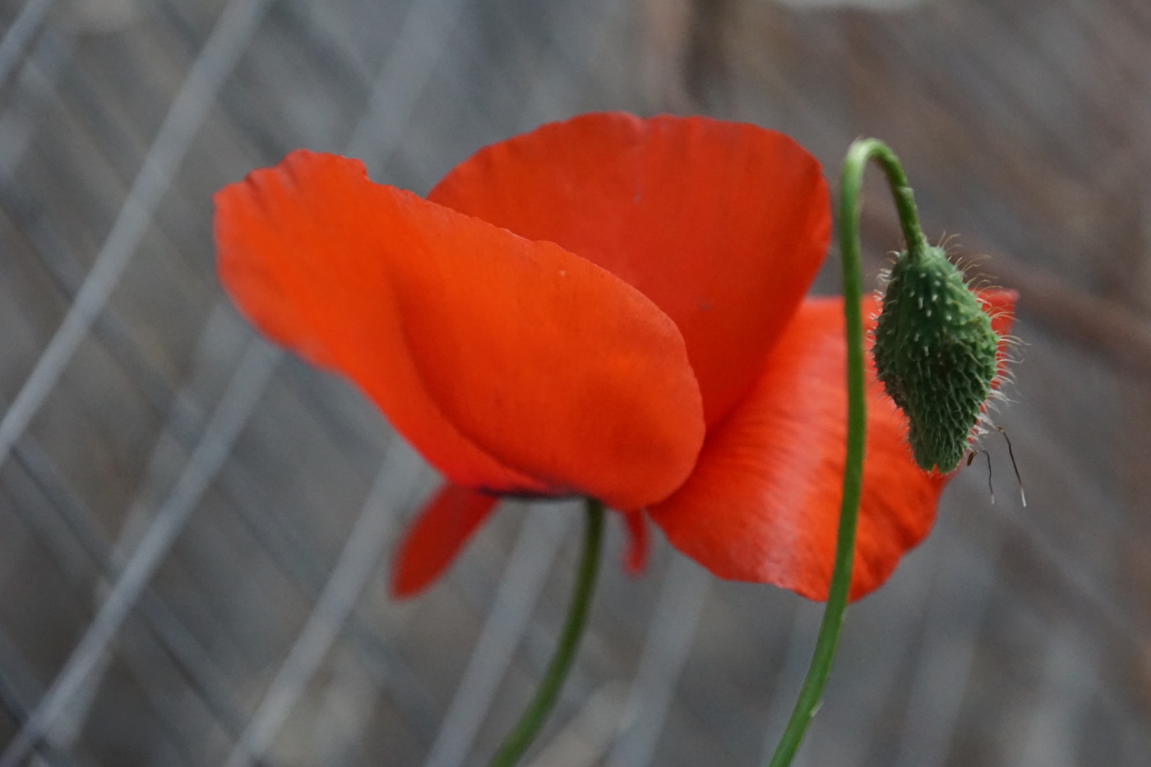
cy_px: 384
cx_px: 576
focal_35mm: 202
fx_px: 6473
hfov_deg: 10.2
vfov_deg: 6.8
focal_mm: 135
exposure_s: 1/250
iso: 3200
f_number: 5.6
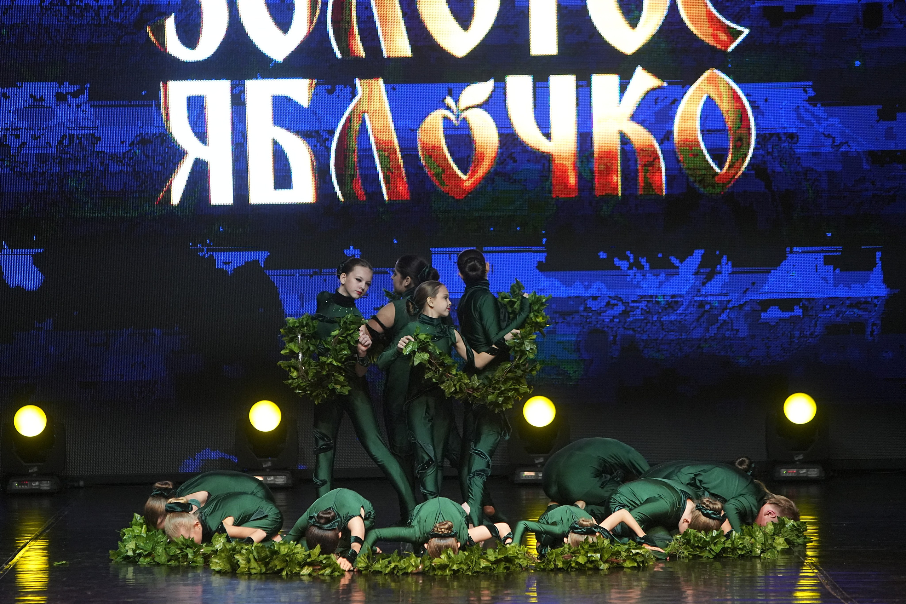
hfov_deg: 11.9
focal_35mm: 173
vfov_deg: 7.9
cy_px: 302
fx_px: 4354
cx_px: 453
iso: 5000
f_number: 4
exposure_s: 1/400
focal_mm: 173
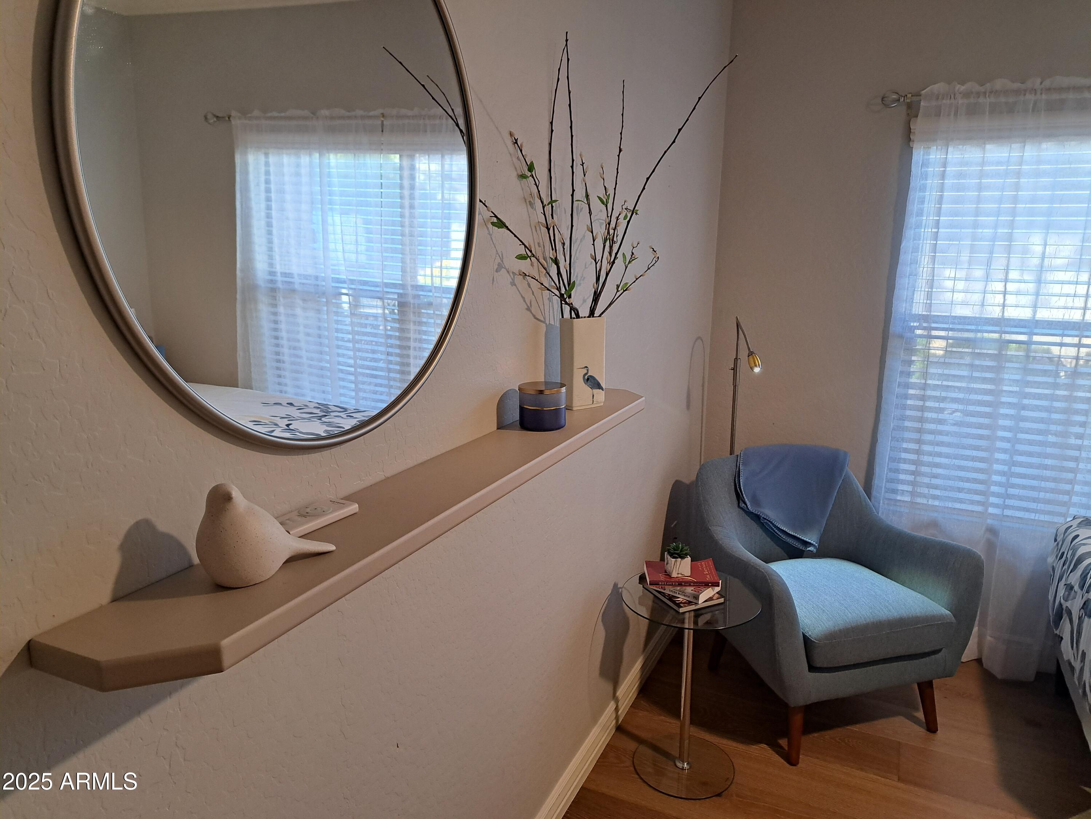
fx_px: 756
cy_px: 410
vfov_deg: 56.8
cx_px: 546
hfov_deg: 71.6
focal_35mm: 24
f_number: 1.8
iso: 125
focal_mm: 5.23
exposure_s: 1/60
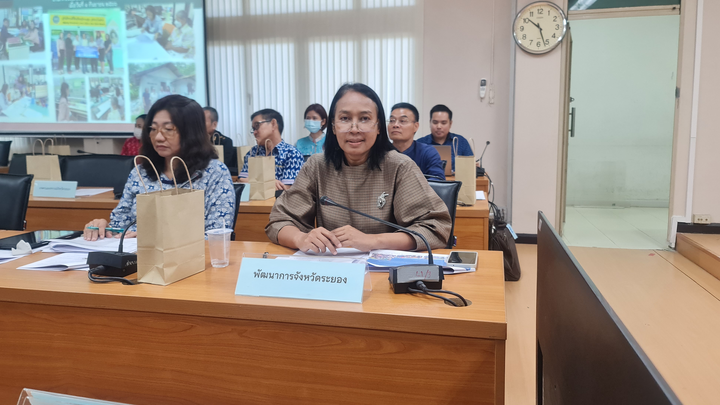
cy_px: 191
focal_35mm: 28
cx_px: 353
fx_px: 535
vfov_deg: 41.5
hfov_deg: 67.9
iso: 250
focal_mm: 7
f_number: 1.8
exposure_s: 1/100
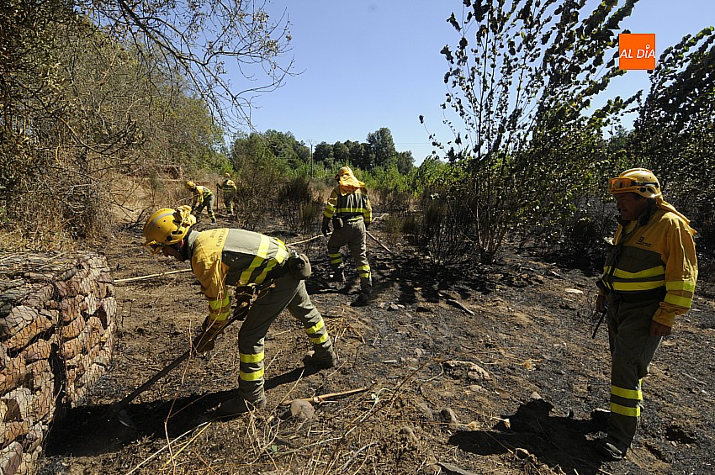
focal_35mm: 18
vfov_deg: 67.3
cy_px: 238
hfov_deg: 90.1
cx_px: 358
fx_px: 357
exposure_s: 1/200
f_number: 11
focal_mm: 12
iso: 250
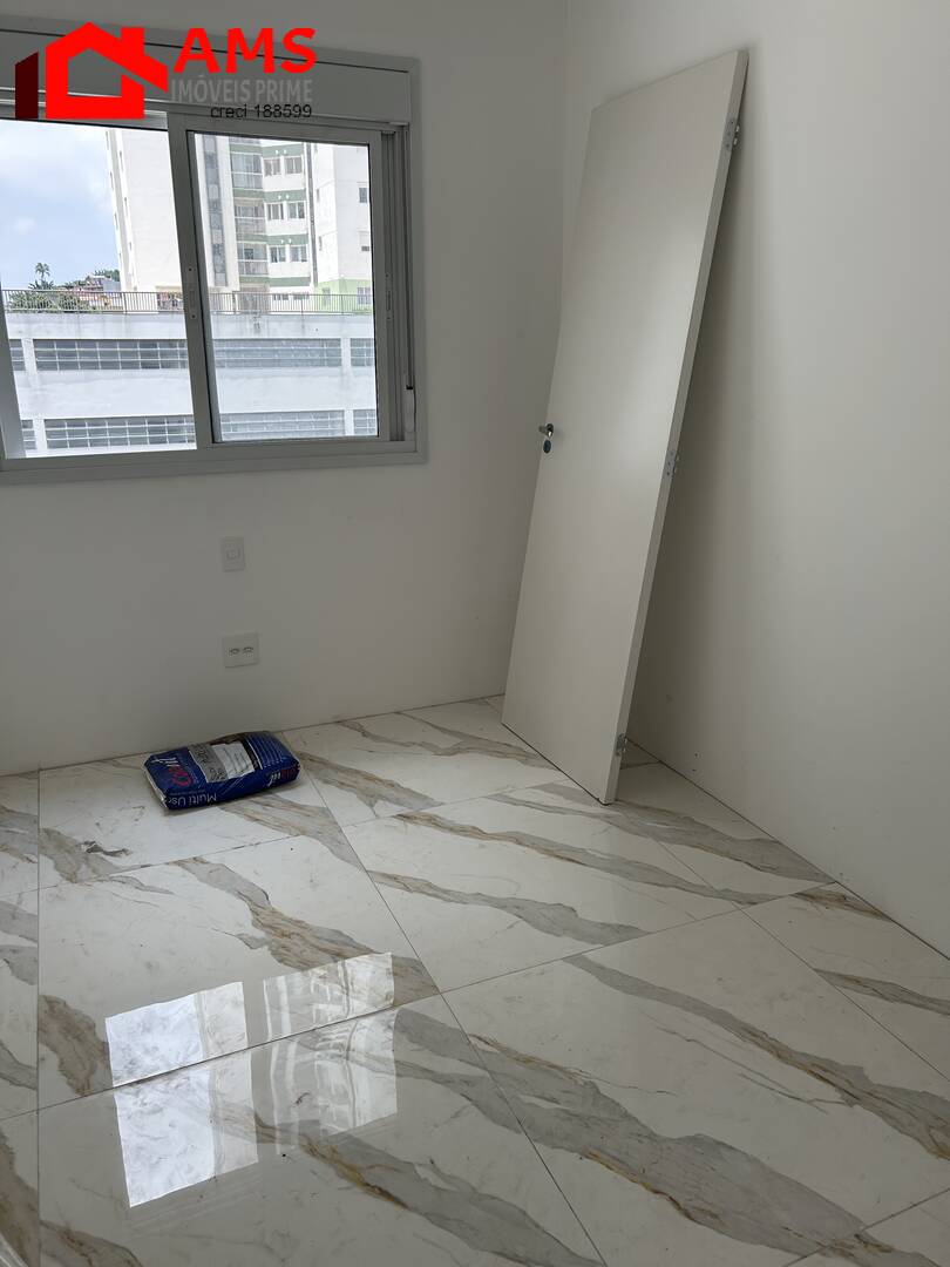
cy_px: 634
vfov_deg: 67.3
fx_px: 951
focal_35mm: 26
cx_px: 475
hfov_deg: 53.1
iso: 50
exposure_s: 1/733
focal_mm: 5.7
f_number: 1.5
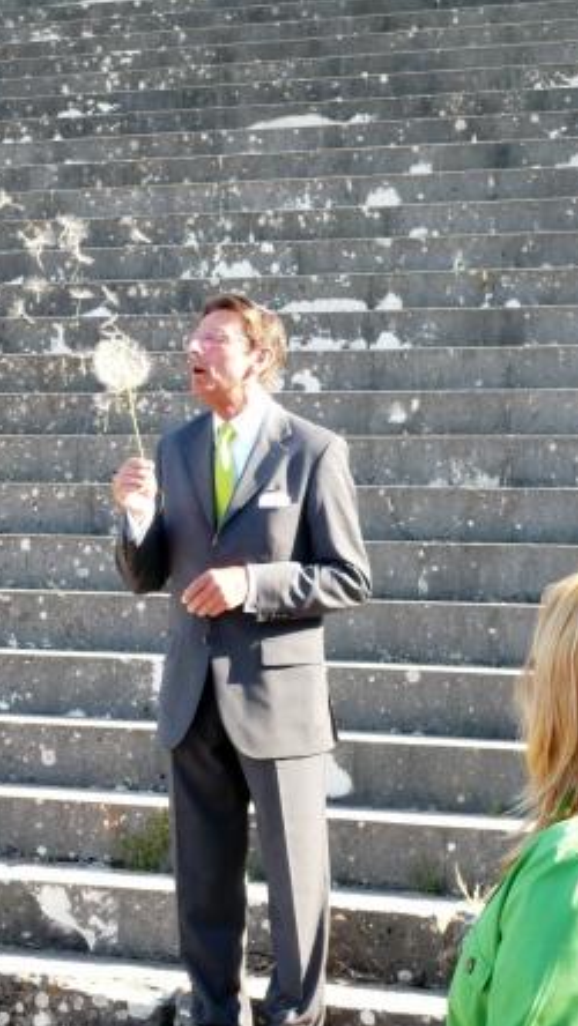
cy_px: 515
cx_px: 261
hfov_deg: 11.0
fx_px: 2995
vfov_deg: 19.4
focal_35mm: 110
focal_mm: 16.4
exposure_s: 1/125
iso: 200
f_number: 5.6
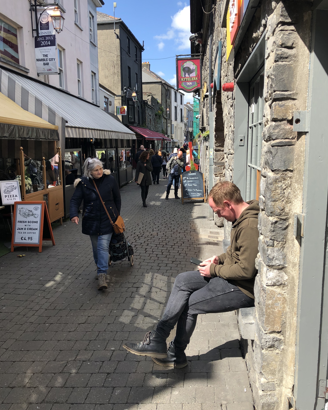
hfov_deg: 48.5
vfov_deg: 58.8
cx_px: 162
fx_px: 364
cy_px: 202
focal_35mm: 30
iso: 20
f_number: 1.8
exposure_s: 1/941
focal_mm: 3.99
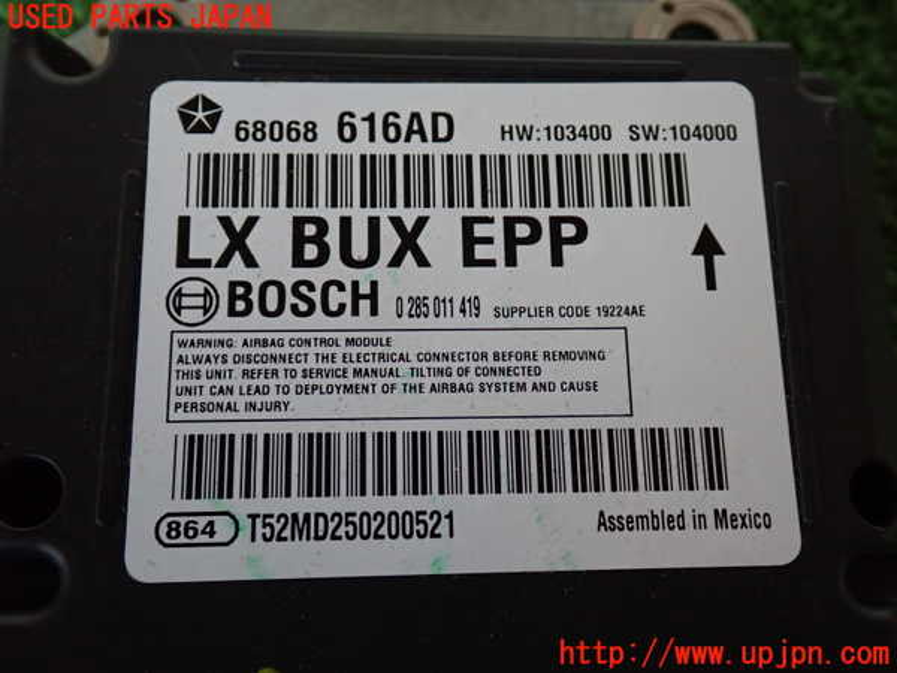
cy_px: 336
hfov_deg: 49.0
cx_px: 448
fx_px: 985
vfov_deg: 37.7
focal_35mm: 38
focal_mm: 6.83
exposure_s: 1/40
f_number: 2.7
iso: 800
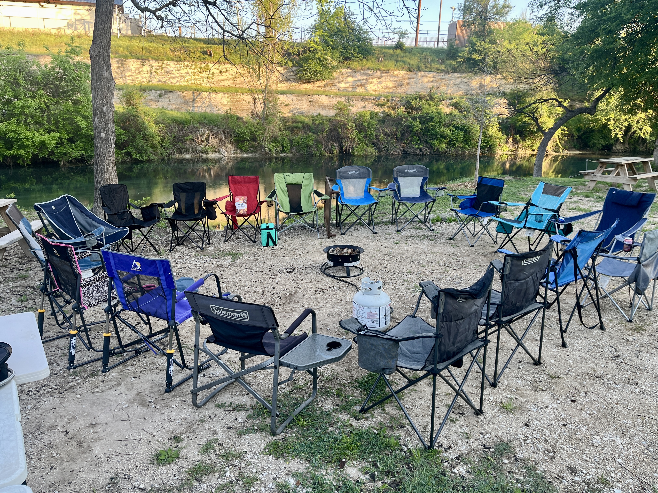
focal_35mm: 26
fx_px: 494
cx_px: 329
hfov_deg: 67.3
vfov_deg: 53.1
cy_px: 246
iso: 40
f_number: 1.6
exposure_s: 1/149
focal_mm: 5.1
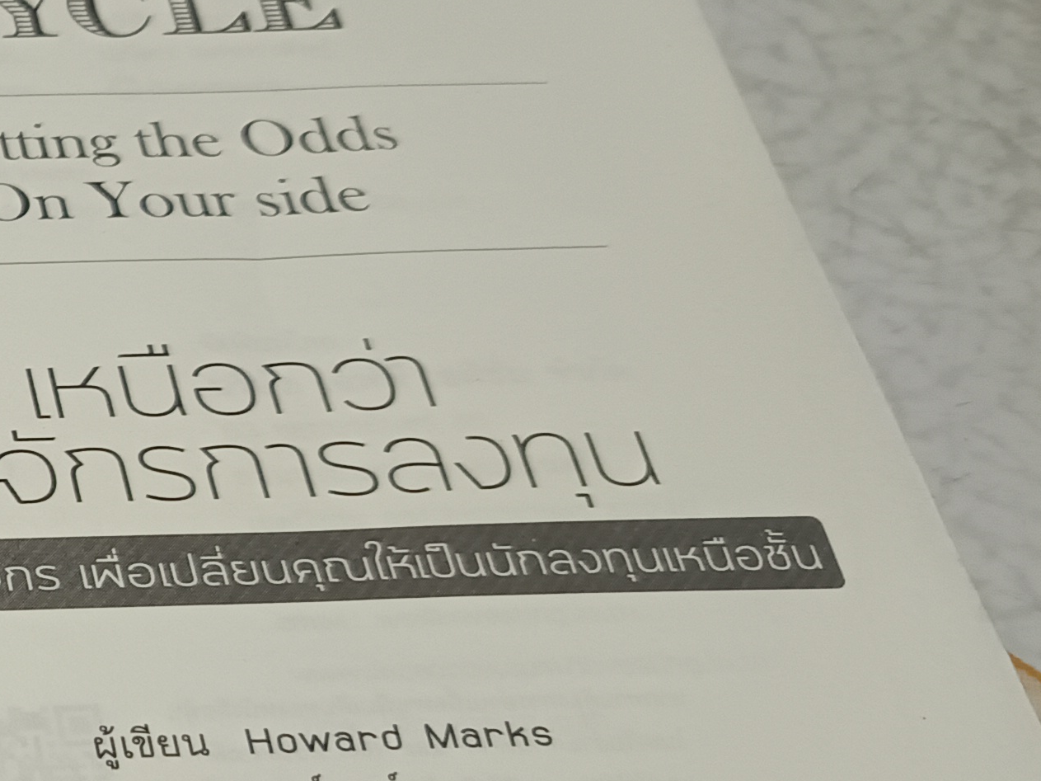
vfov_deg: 19.3
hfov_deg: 21.1
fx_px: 2285
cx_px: -588
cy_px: 506
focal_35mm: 76
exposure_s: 1/50
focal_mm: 5.31
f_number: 1.7
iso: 1042
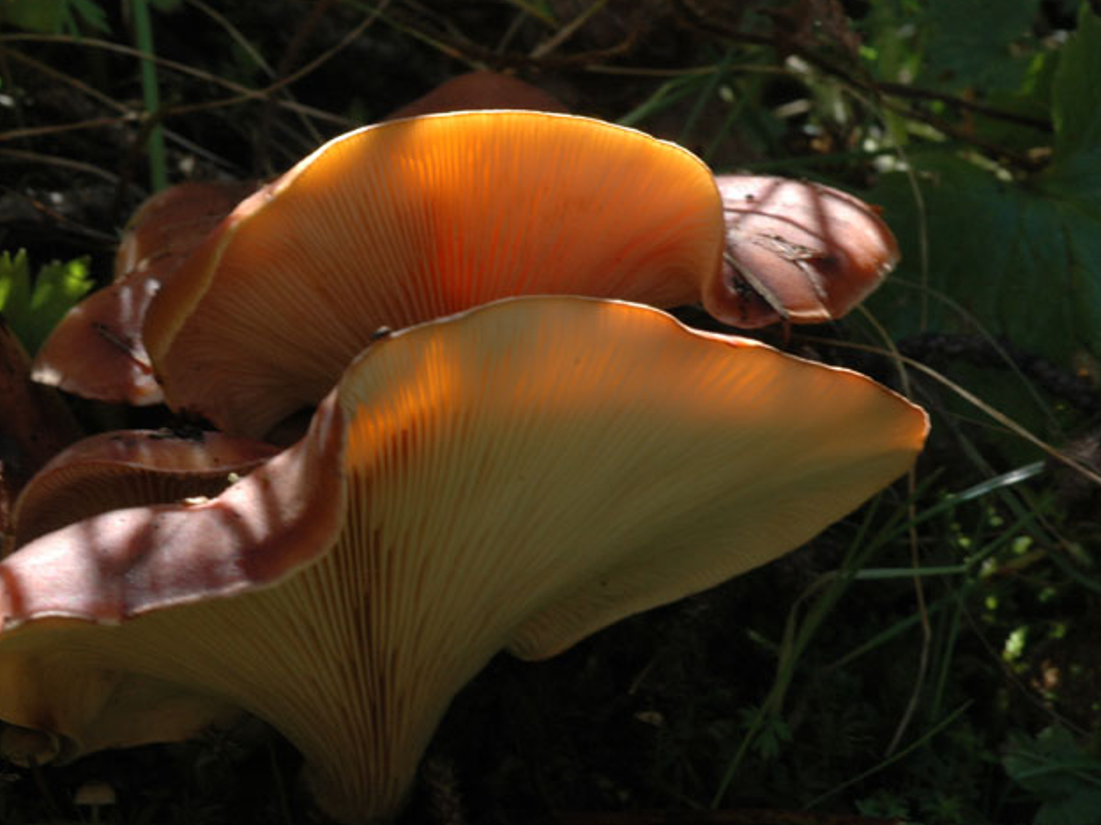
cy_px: 431
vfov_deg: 13.3
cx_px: 412
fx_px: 3530
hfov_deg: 17.7
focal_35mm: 111
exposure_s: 1/50
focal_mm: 60
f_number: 20
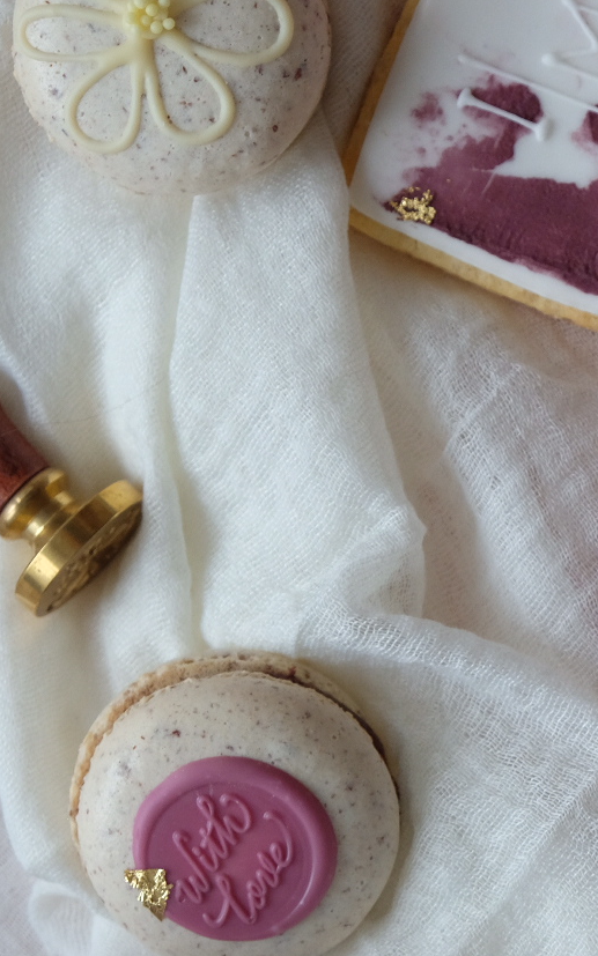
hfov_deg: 9.2
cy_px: 598
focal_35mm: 140
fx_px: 3650
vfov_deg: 14.9
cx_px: 837
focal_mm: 42.5
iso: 1000
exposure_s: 1/125
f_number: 5.6
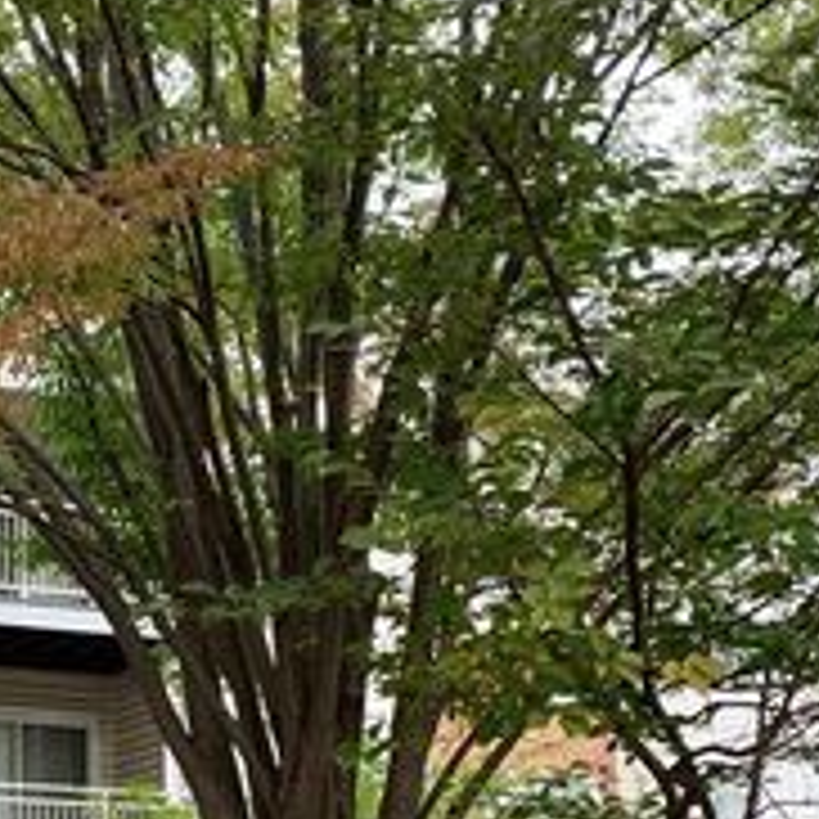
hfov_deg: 25.6
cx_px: -50
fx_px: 1686
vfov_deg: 26.6
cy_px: 700
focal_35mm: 63
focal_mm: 4.25
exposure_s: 1/121
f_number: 1.8
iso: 64
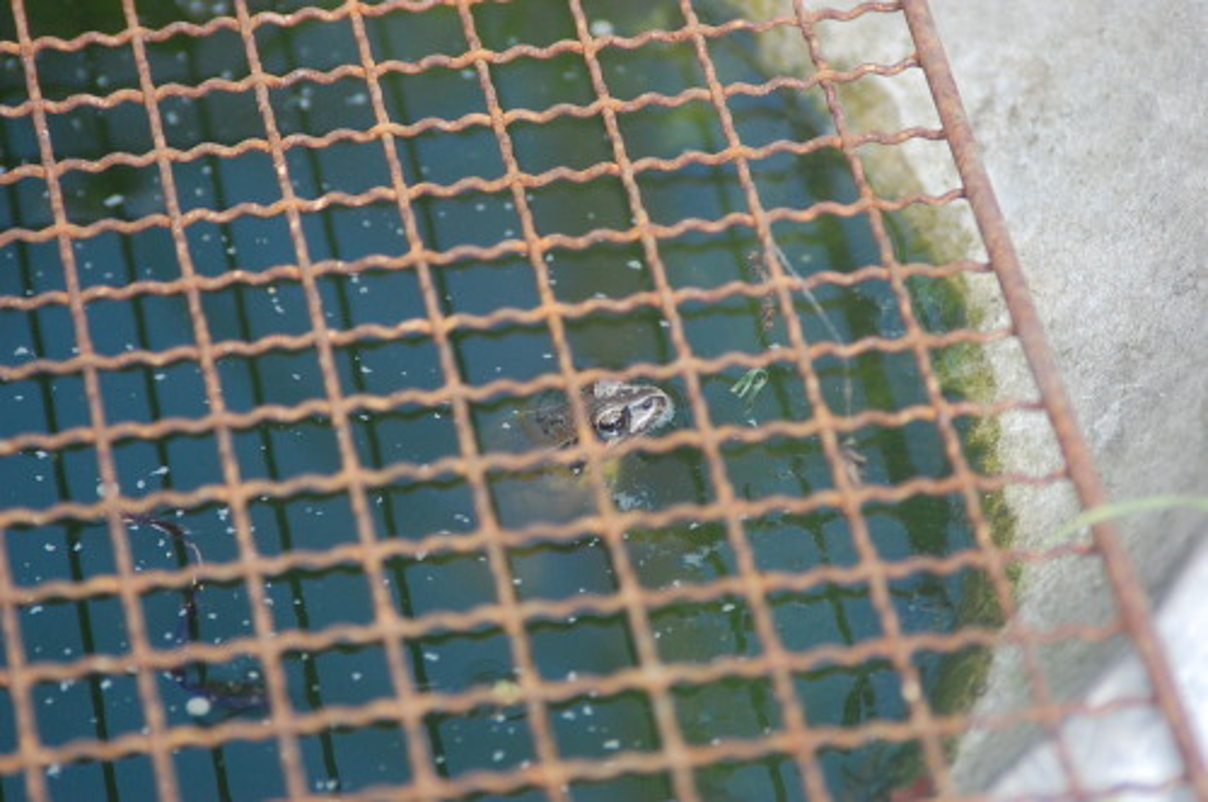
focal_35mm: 300
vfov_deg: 4.6
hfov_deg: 6.9
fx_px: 10054
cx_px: 604
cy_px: 401
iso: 800
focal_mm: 200
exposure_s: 1/400
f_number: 5.6
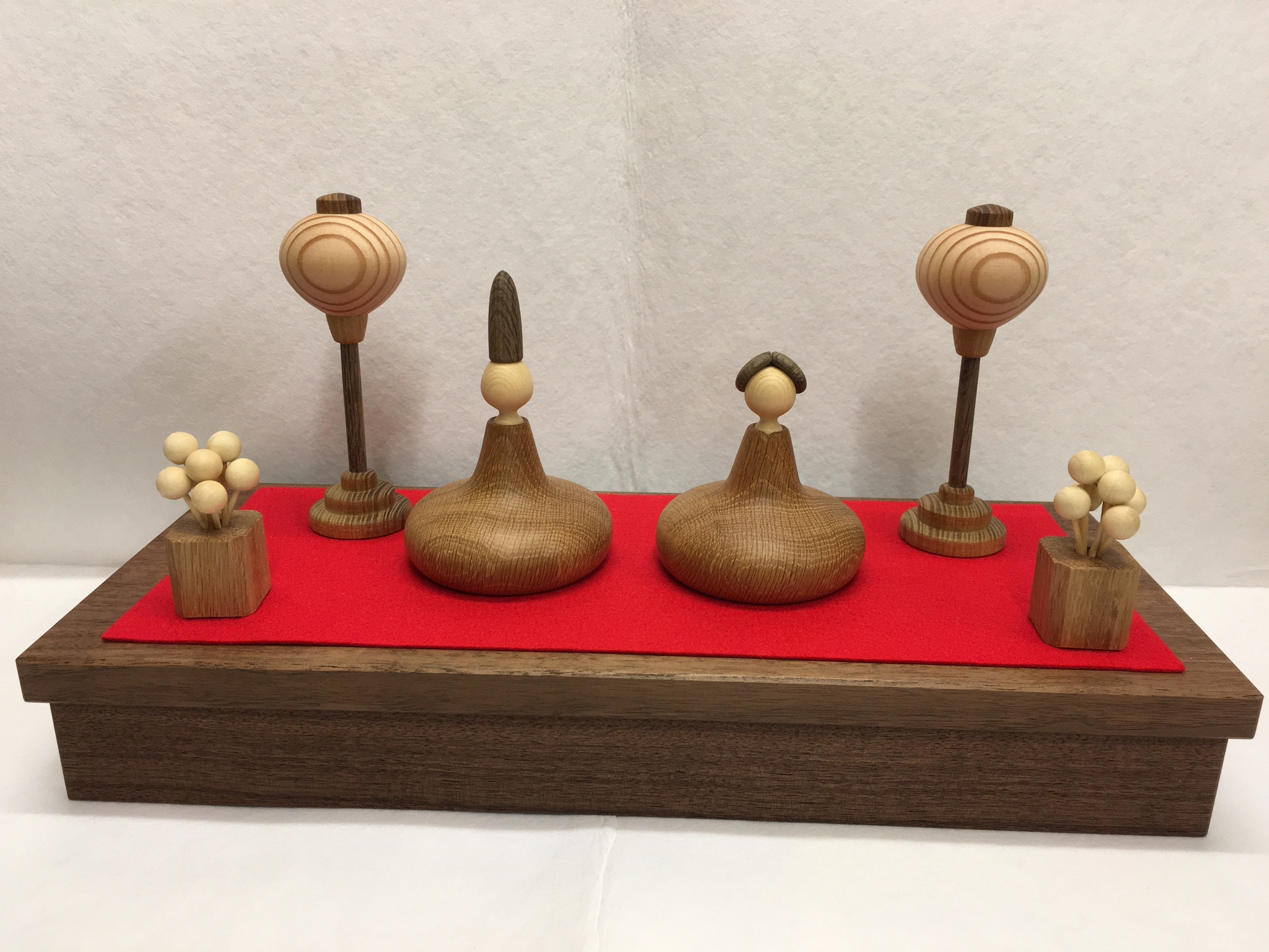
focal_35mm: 29
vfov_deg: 48.2
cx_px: 634
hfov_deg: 61.7
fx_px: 1063
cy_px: 476
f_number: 2.2
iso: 80
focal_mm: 4.15
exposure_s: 1/33
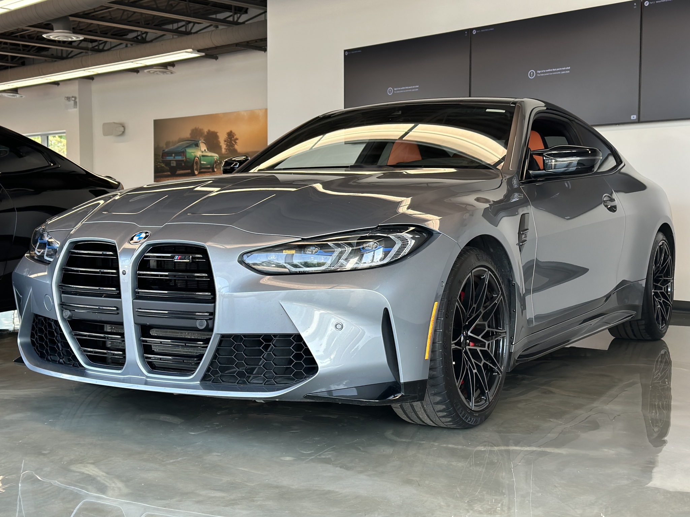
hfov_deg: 39.7
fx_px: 957
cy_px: 258
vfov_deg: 30.3
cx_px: 345
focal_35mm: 48
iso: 100
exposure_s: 1/170
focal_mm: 6.86
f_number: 1.78
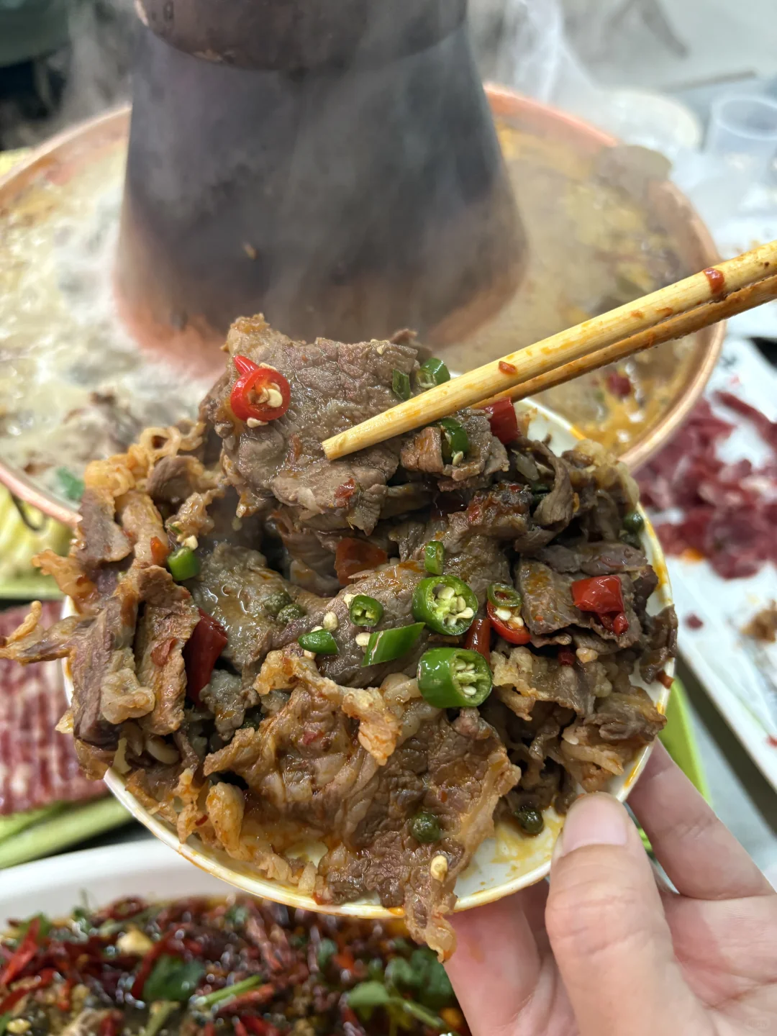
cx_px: 388
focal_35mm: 26
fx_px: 778
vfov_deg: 67.3
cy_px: 518
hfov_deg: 53.1
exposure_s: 1/50
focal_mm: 5.96
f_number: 1.6
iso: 320
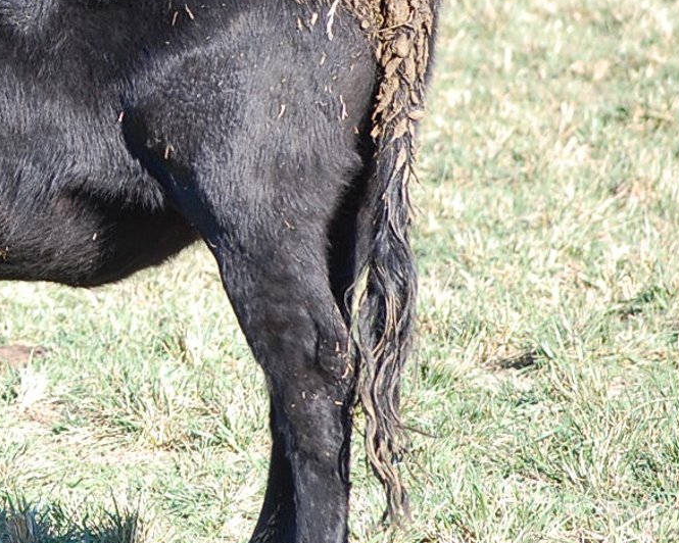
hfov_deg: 5.3
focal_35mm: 361
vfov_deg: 4.3
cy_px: 92
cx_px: -122
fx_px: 7255
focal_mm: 100
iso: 400
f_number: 5.6
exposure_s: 1/500
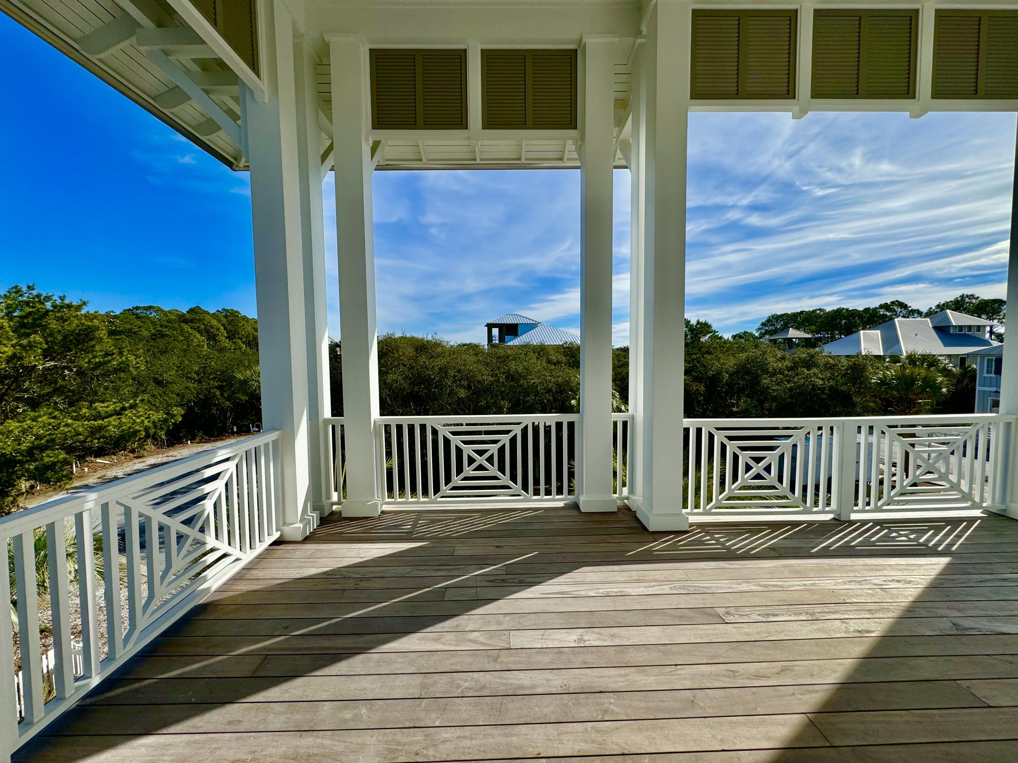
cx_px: 509
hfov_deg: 102.1
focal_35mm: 14
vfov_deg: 85.7
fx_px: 412
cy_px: 382
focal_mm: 2.22
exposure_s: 1/2985
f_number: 2.2
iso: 50
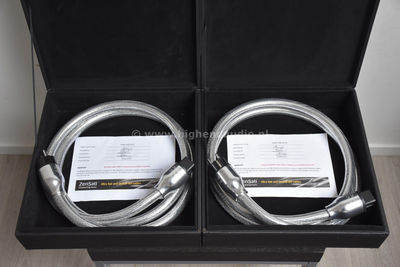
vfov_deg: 29.9
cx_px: 200
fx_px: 500
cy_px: 134
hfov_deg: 43.6
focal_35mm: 45
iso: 1250
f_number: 4
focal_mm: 30
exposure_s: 1/60
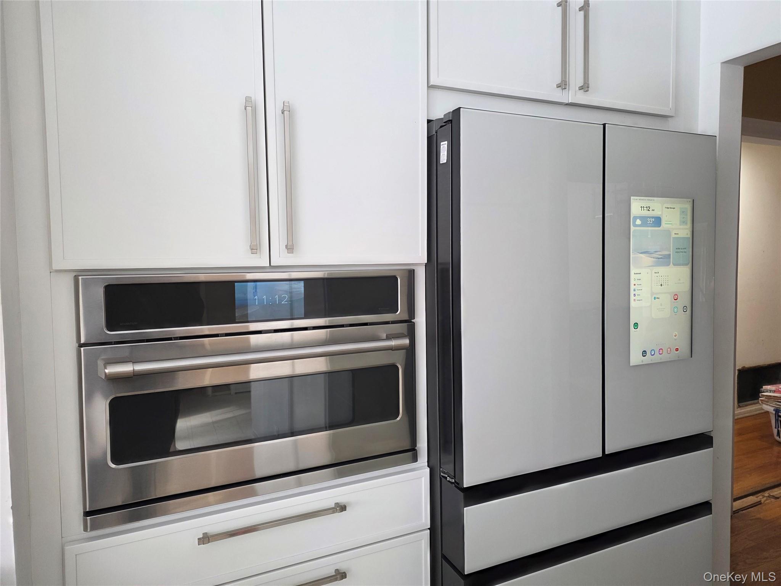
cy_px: 293
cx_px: 390
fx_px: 519
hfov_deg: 73.9
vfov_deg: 58.9
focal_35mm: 23
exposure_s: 1/120
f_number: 1.7
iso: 250
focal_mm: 6.3
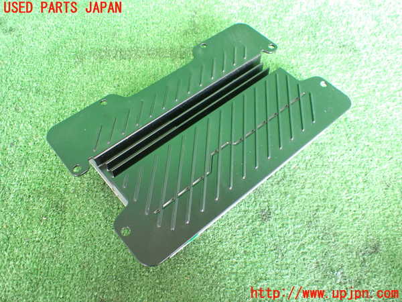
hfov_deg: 60.0
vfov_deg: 46.8
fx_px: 348
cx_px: 201
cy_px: 151
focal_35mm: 30
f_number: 2.3
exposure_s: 1/30
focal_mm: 5.4
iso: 800
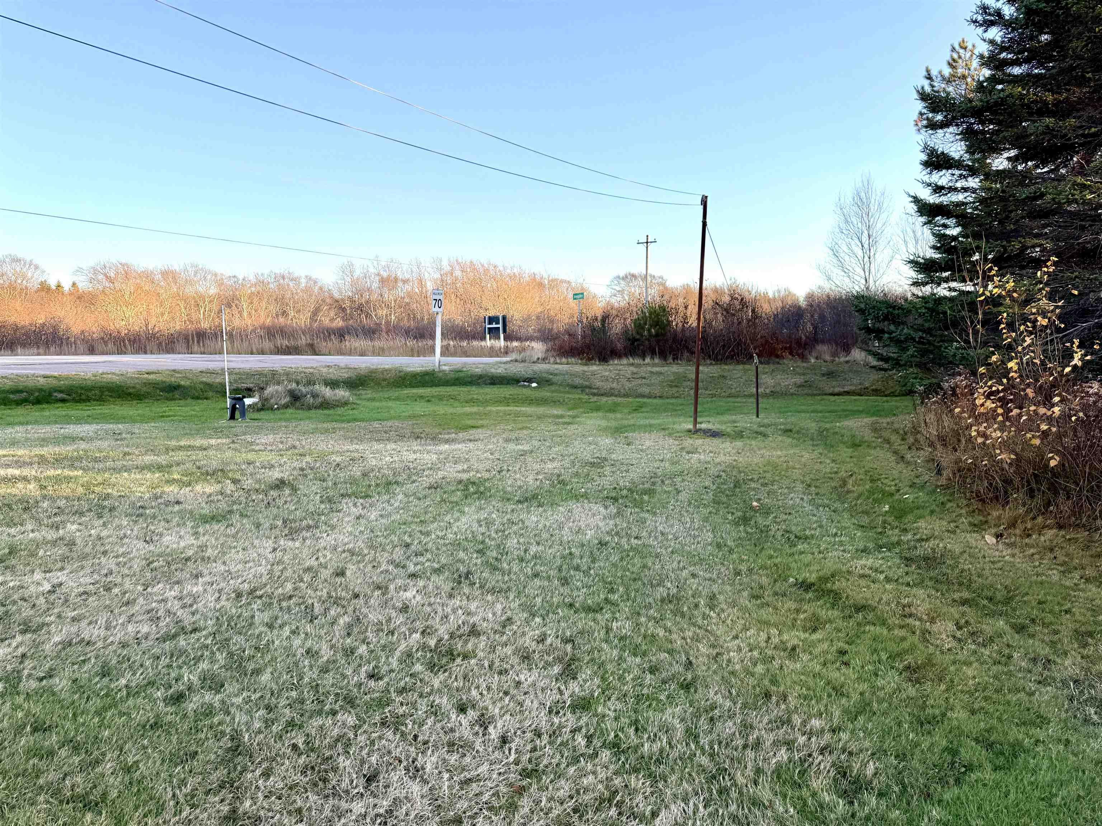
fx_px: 764
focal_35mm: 24
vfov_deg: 56.8
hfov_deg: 71.6
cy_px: 413
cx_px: 551
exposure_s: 1/858
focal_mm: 6.76
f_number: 1.78
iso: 80
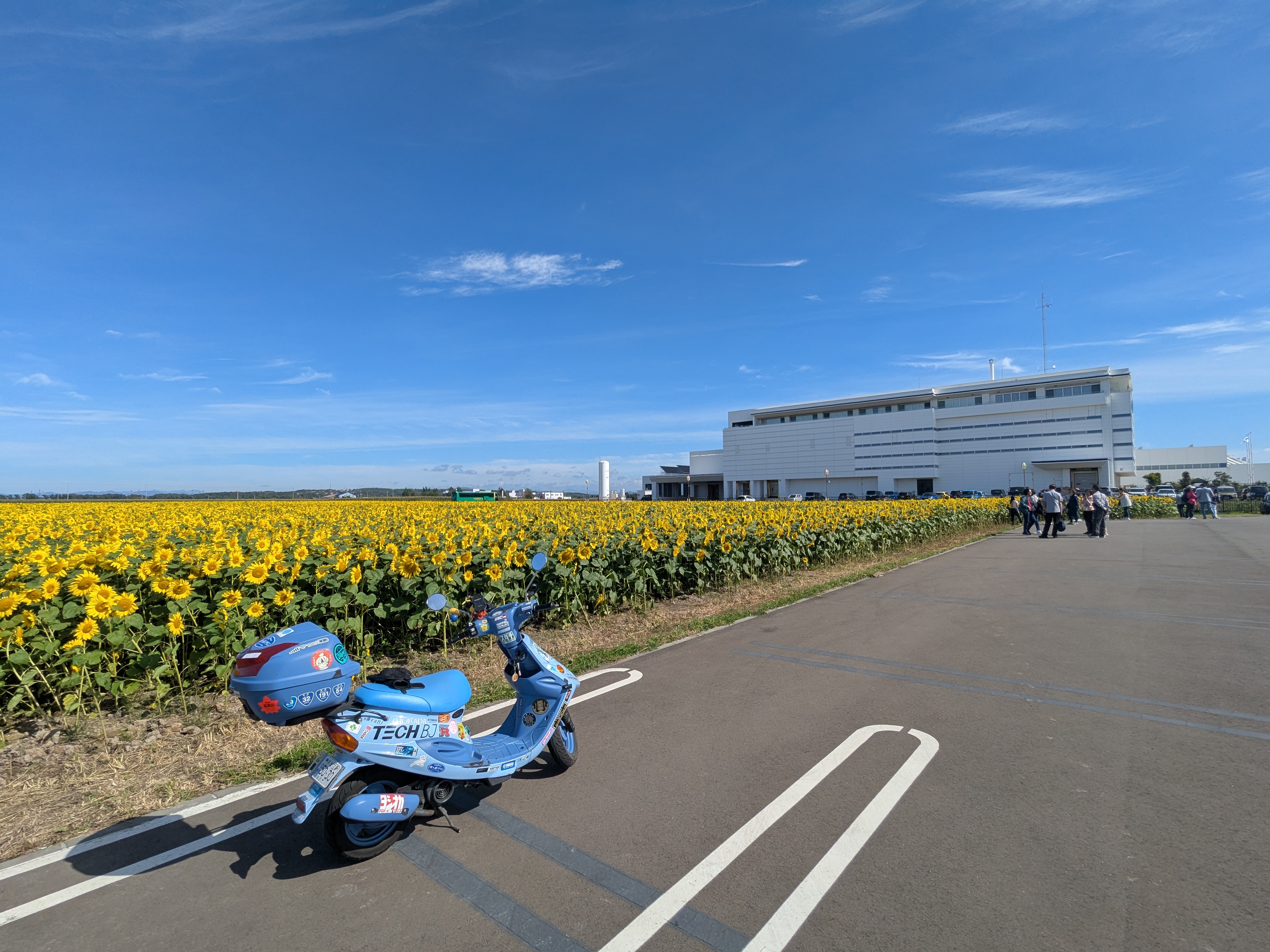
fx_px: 587
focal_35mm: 16
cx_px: 635
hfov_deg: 94.5
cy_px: 476
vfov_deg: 78.1
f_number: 2.2
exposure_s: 1/1938
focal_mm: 2.35
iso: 44
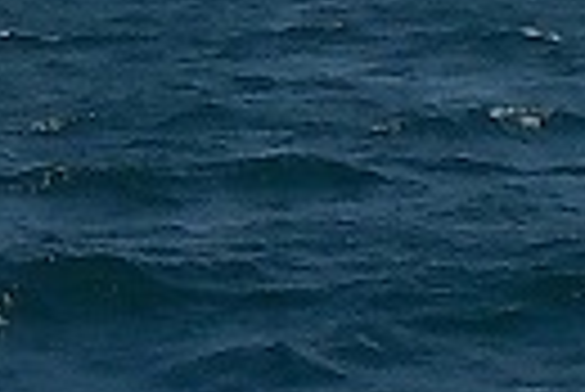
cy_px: -194
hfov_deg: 4.7
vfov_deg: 3.2
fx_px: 7012
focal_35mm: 431
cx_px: -477
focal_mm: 12.3
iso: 125
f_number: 5.9
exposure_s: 1/1250
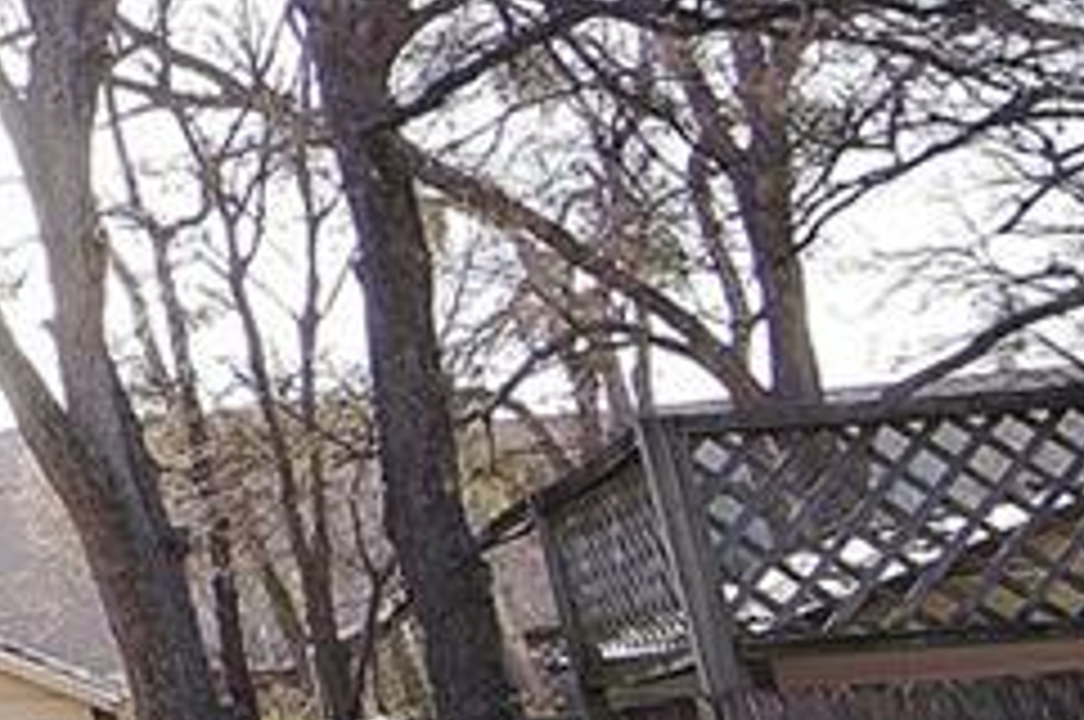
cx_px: -873
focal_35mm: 70
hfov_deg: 20.4
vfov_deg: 18.7
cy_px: -58
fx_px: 2109
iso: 125
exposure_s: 1/60
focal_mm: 11
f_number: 5
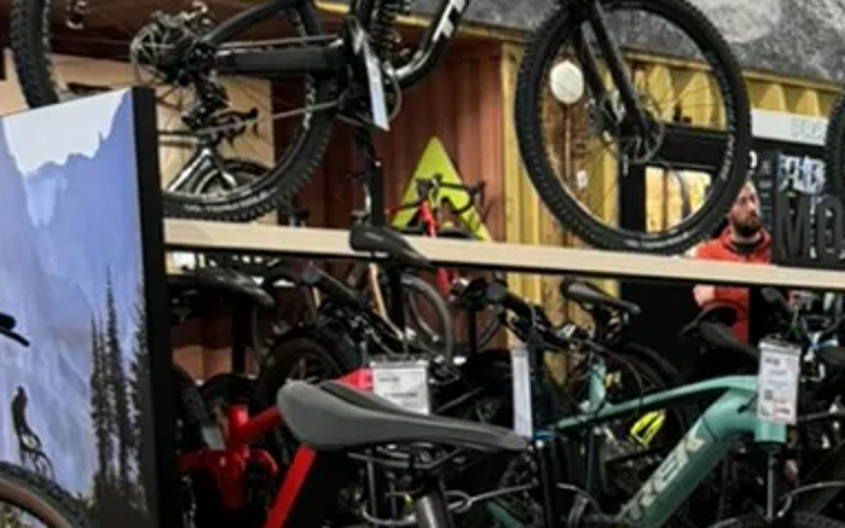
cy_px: 720
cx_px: 860
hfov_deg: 27.2
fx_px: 1636
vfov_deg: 17.1
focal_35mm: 71
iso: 400
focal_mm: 6.76
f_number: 1.78
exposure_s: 1/60
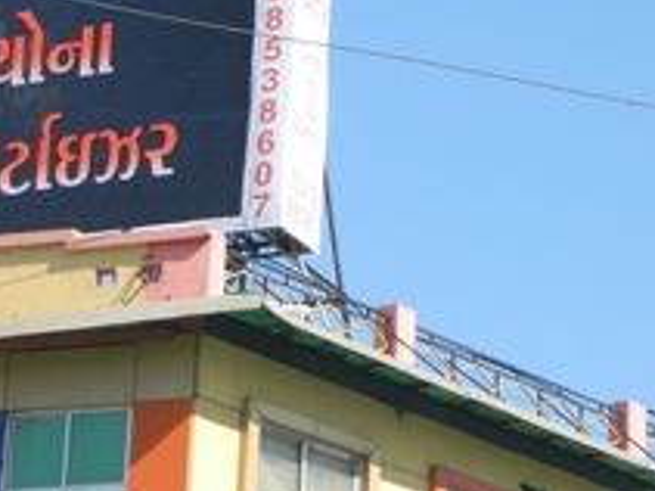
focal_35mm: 166
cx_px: 3
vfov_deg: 8.9
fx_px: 3139
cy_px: 197
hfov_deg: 11.8
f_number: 4
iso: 110
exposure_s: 1/640
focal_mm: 12.6
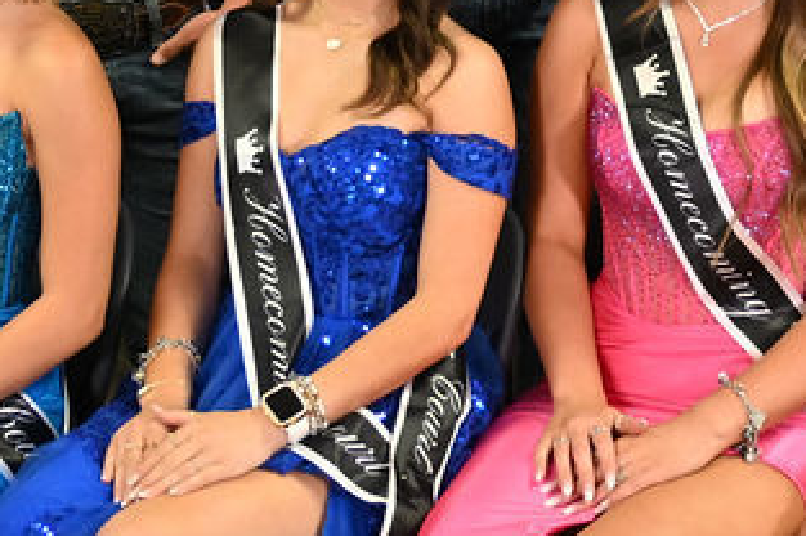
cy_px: -229
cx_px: 533
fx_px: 2415
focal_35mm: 108
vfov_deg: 12.1
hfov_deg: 18.9
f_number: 4
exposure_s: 1/80
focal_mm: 22.5
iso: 800
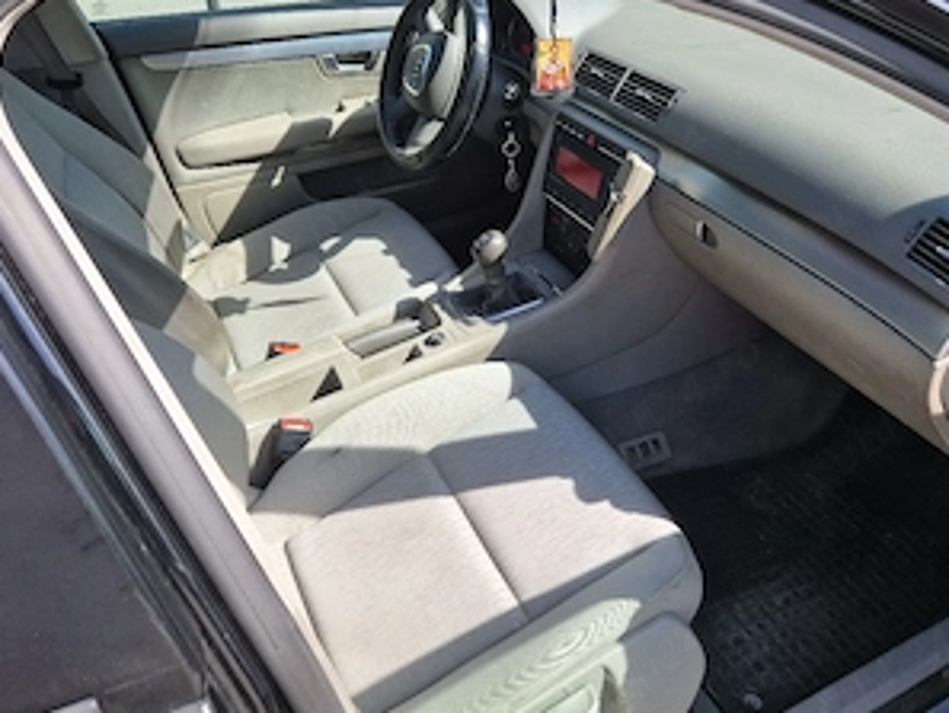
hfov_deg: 58.3
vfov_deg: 44.4
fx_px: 850
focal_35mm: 31
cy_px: 205
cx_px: 473
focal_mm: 5.4
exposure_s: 1/500
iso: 50
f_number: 1.8
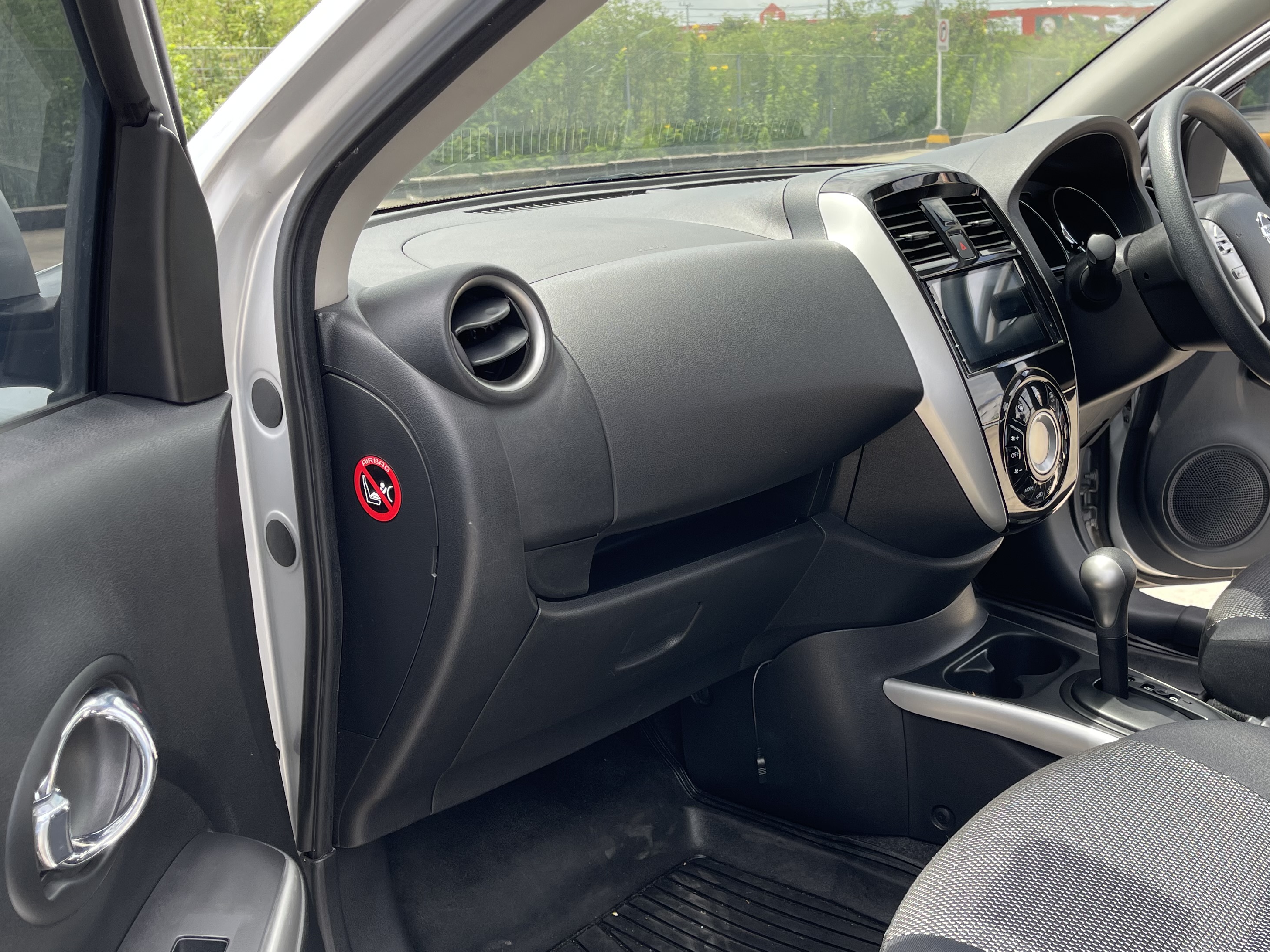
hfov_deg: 50.7
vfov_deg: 39.7
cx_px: 808
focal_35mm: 36
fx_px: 1321
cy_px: 477
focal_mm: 5.1
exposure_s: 1/516
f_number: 1.6
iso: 32
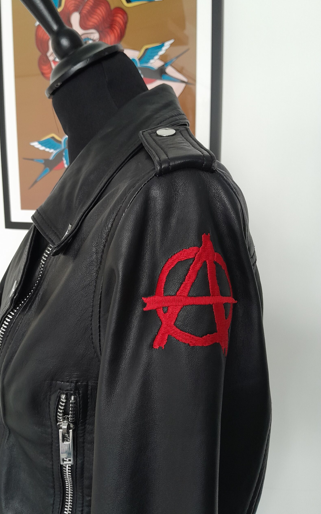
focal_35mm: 28
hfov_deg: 44.3
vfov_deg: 66.5
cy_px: 255
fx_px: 392
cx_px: 127
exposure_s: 1/30
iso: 400
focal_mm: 3.98
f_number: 1.8
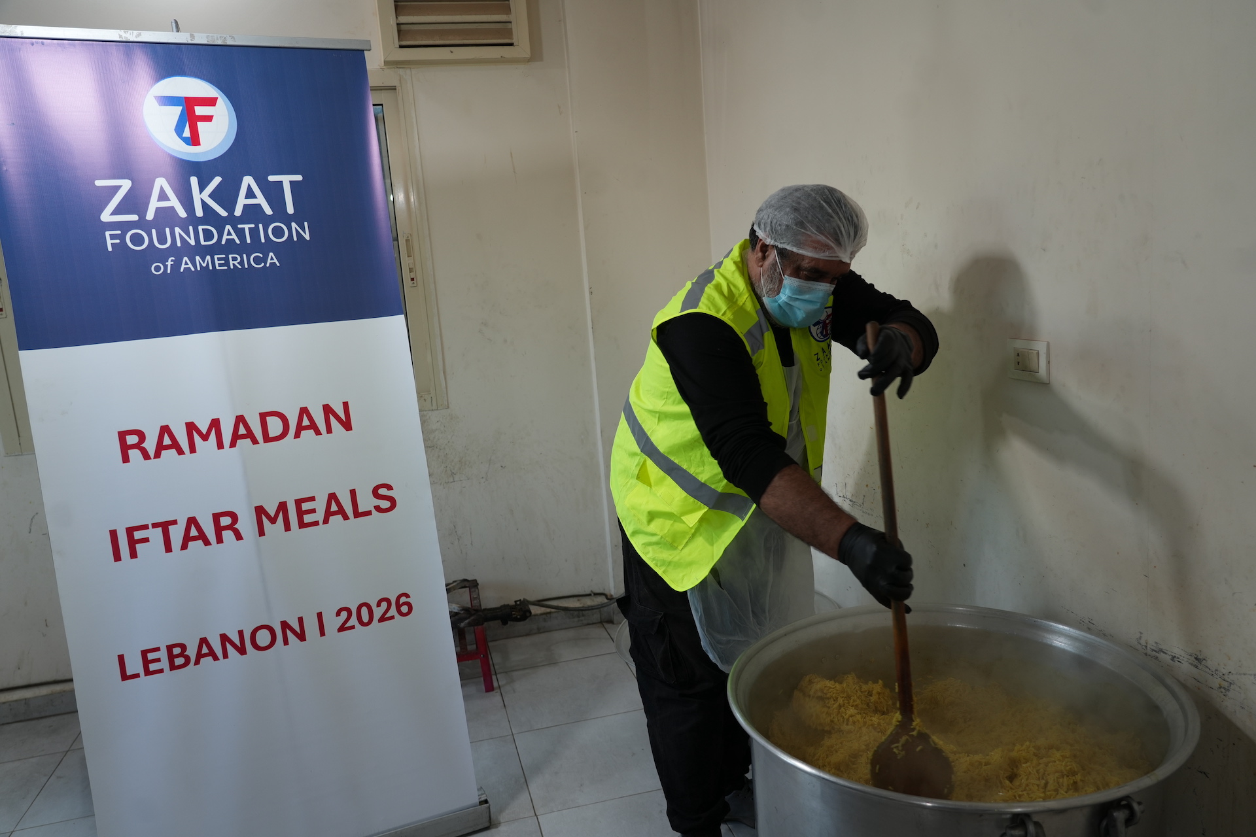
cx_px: 628
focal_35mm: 26
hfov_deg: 69.4
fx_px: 907
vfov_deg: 49.6
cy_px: 418
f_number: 4
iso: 320
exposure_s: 1/100
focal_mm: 26
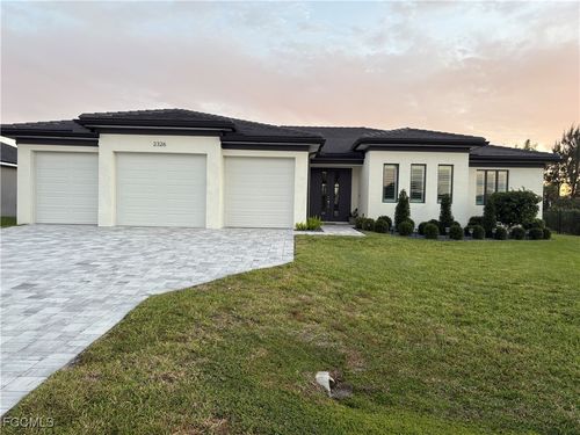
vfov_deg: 53.1
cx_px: 290
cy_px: 218
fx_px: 436
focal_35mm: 26
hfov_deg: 67.3
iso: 64
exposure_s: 1/122
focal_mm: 5.96
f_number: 1.6
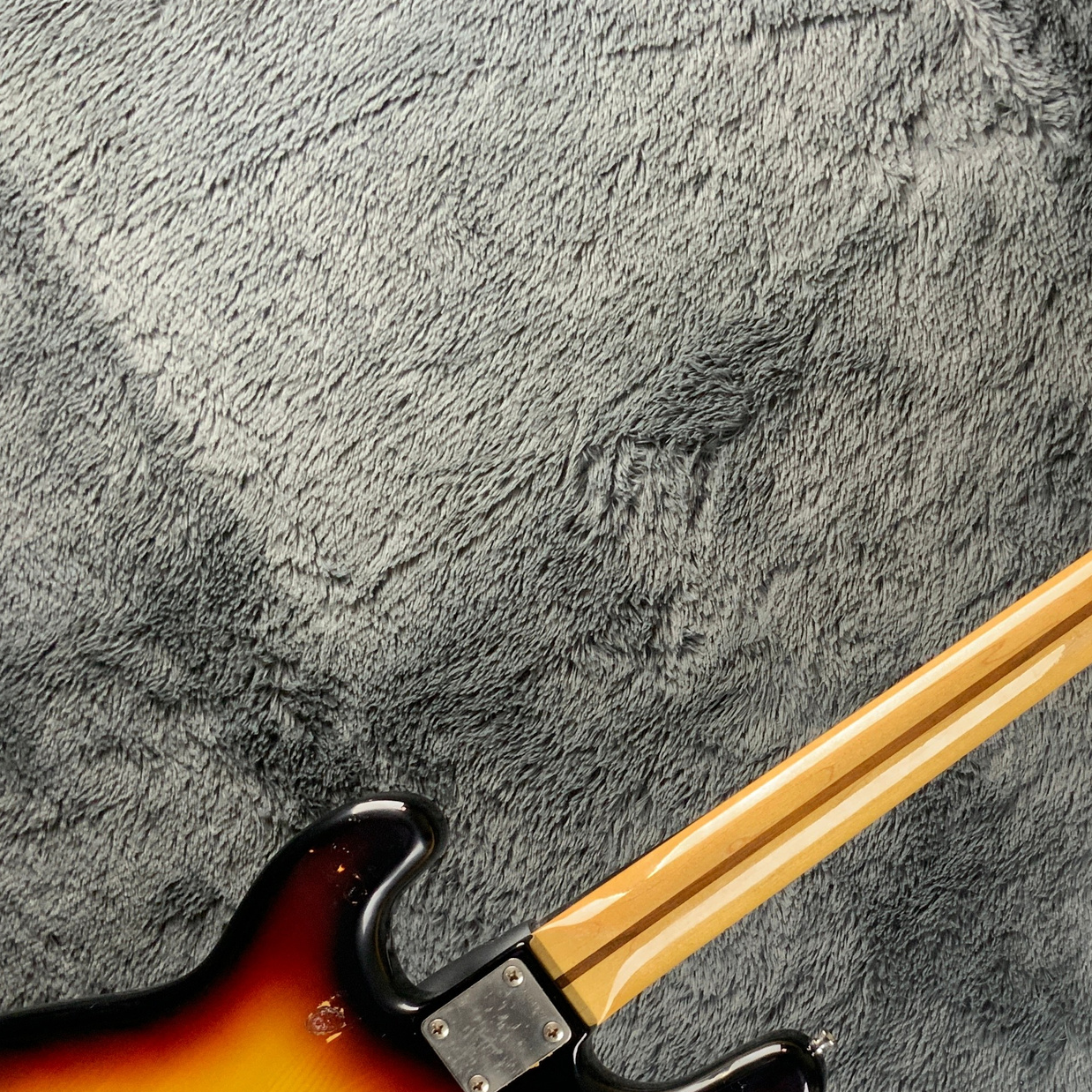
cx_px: 801
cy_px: 835
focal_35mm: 53
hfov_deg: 31.7
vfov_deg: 31.6
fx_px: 1892
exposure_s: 1/50
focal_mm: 3
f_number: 1.8
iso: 80
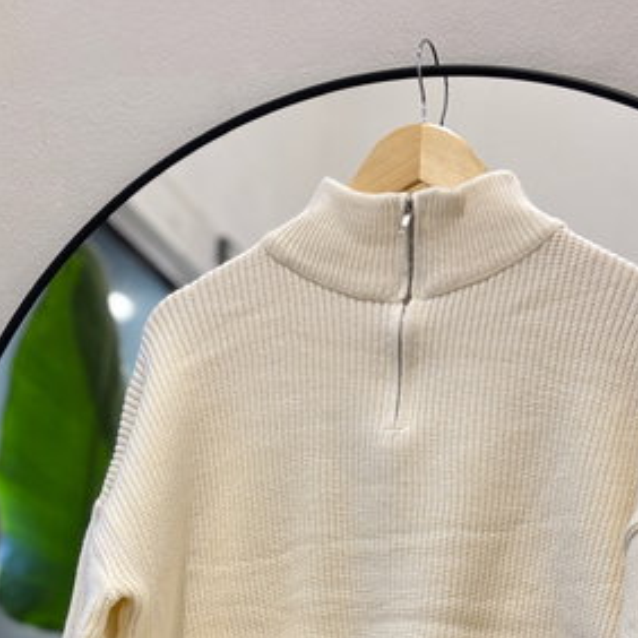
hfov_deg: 19.9
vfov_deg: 19.7
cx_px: 357
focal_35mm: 87
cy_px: 508
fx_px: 1814
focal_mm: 5.96
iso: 125
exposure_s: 1/50
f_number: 1.6
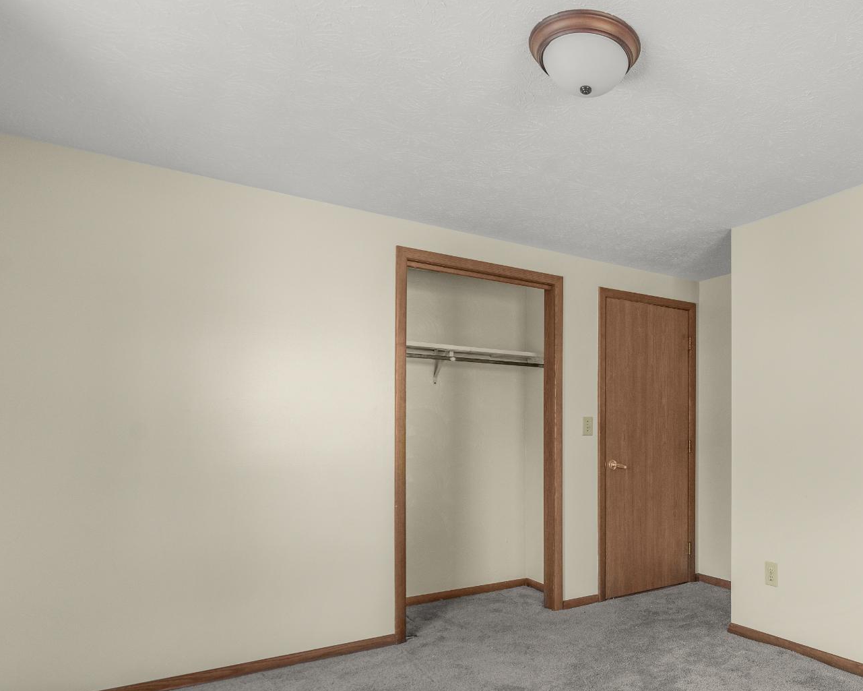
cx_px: 624
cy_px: 431
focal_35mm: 25
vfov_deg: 56.6
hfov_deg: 65.4
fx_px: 632
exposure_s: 1/40
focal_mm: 16.5
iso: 800
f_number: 6.3
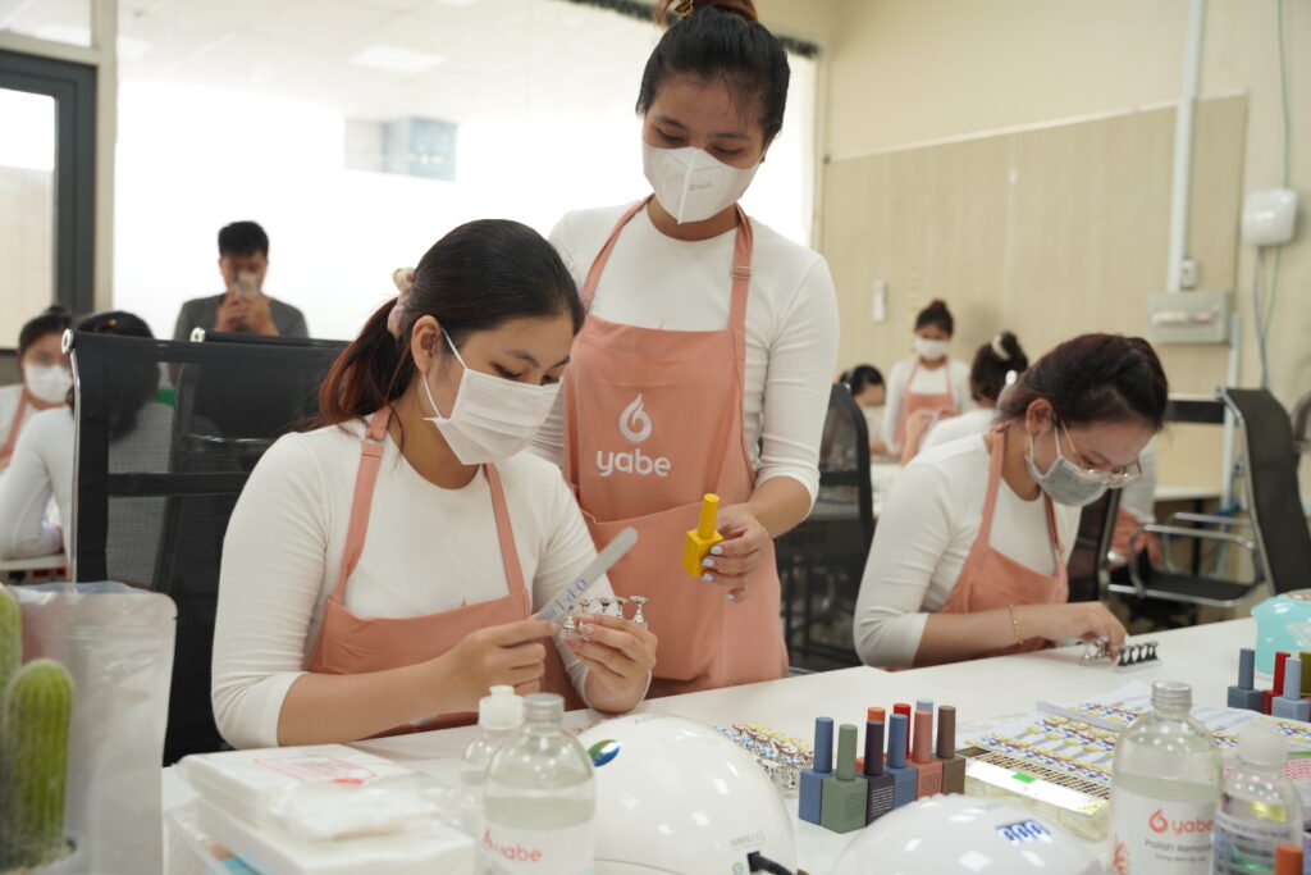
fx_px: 1311
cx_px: 656
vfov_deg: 36.9
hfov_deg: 53.1
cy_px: 438
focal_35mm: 36
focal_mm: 36
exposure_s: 1/100
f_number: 4
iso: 400
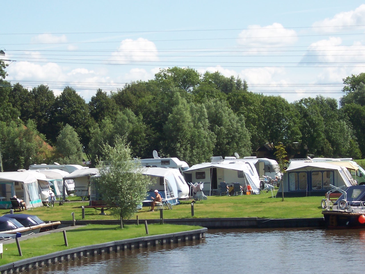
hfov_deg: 17.3
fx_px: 1202
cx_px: 182
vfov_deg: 13.0
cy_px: 137
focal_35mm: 114
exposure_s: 1/250
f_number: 6.7
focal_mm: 17.6
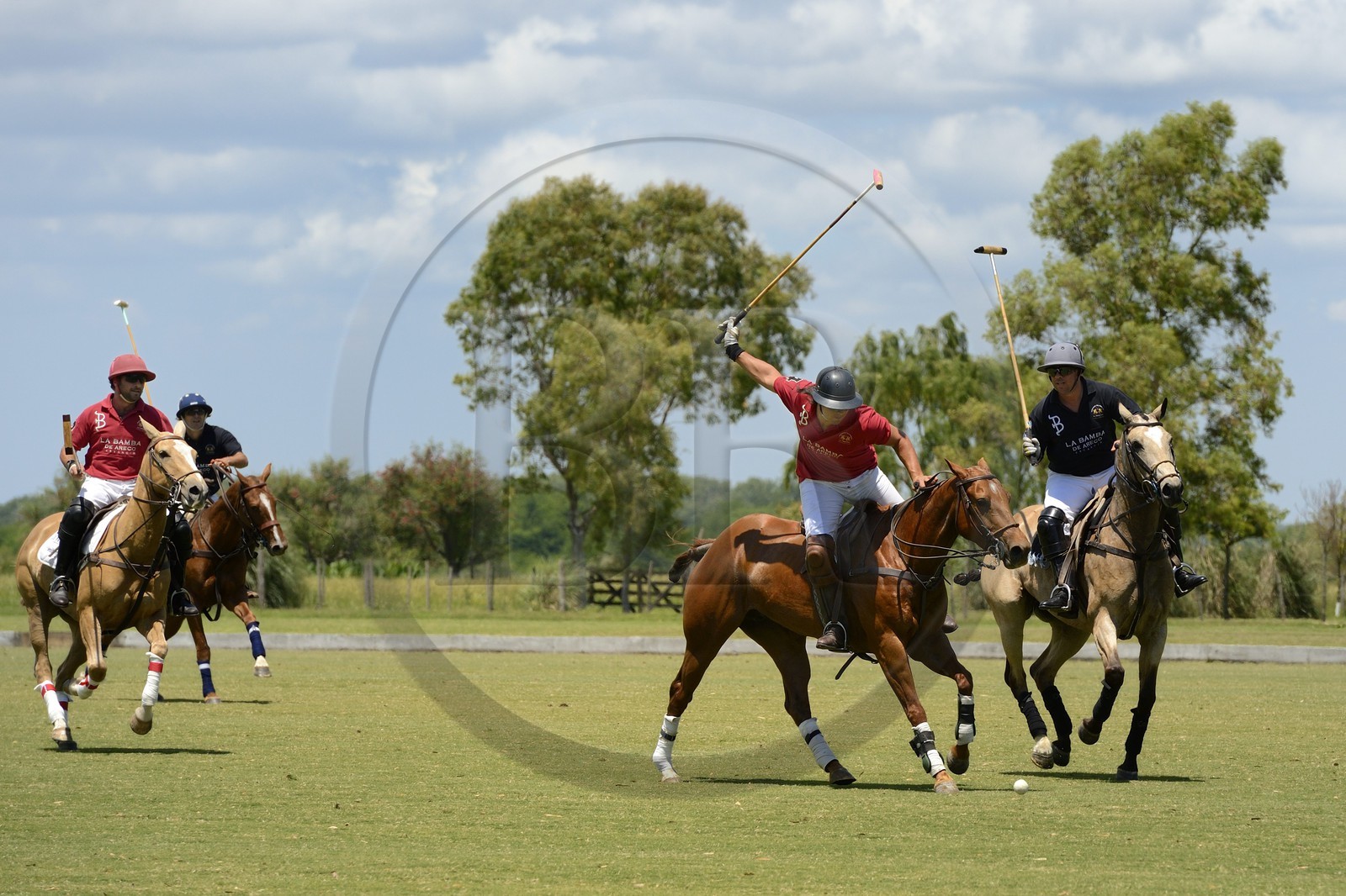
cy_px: 448
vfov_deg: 6.9
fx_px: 7476
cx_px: 673
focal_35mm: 200
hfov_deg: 10.3
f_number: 7.1
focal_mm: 200
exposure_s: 1/1250
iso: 400
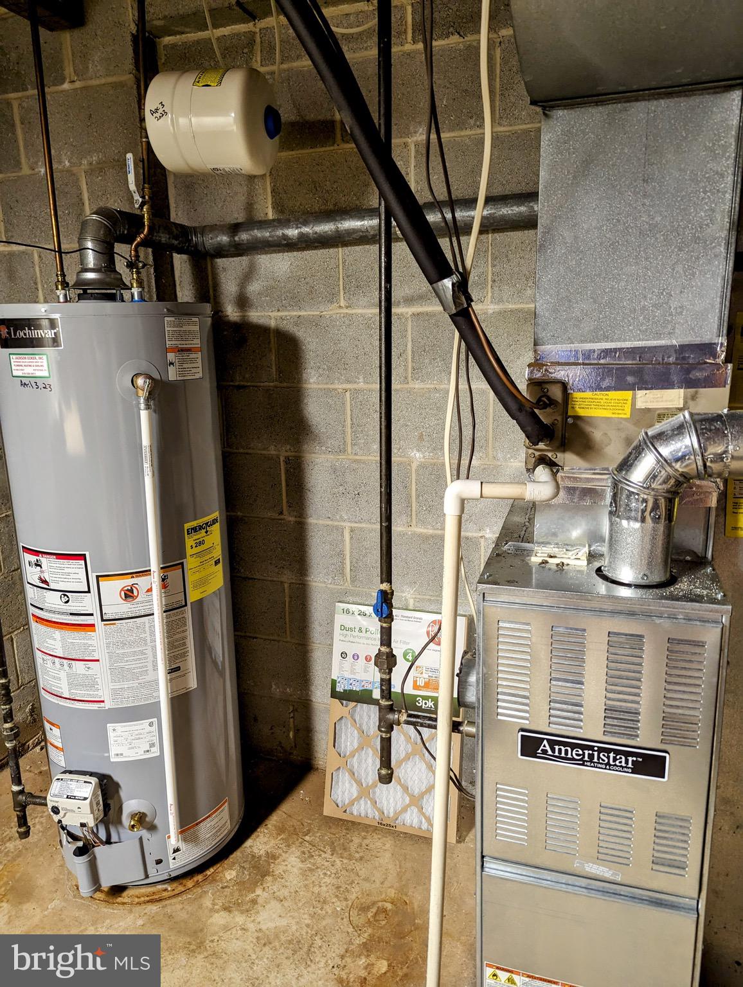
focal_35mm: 24
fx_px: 685
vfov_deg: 71.5
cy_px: 494
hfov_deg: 56.9
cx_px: 372
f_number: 1.85
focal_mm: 6.81
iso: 515
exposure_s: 1/24
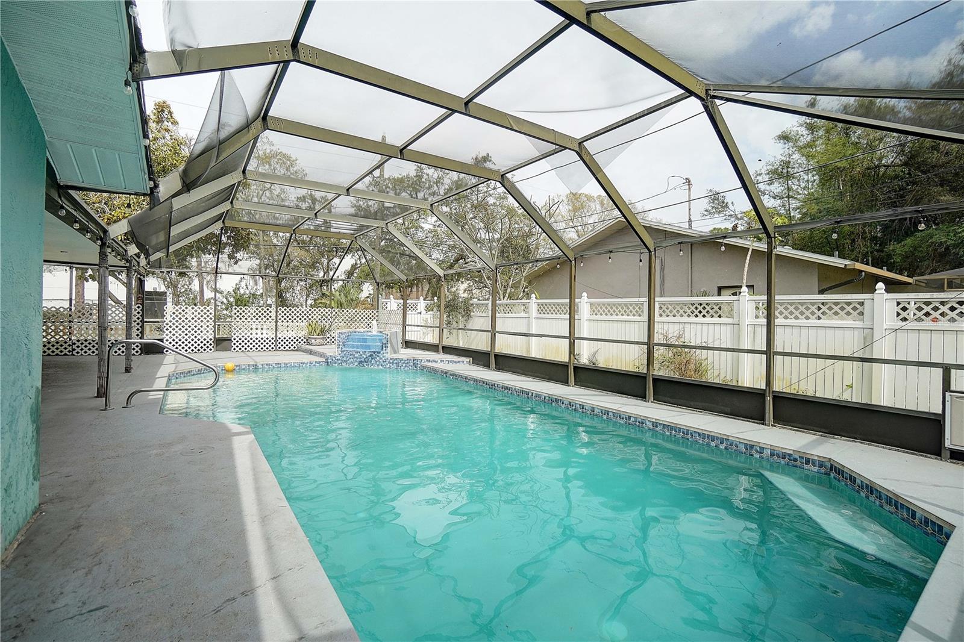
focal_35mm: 15
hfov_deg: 100.4
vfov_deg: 77.3
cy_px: 321
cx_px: 482
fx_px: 402
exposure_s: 1/4000
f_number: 8
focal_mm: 10
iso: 400
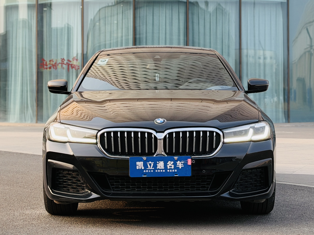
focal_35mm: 48
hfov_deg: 39.7
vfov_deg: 30.3
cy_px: 118
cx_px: 157
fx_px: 435
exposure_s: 1/726
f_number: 1.78
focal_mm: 6.76
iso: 100
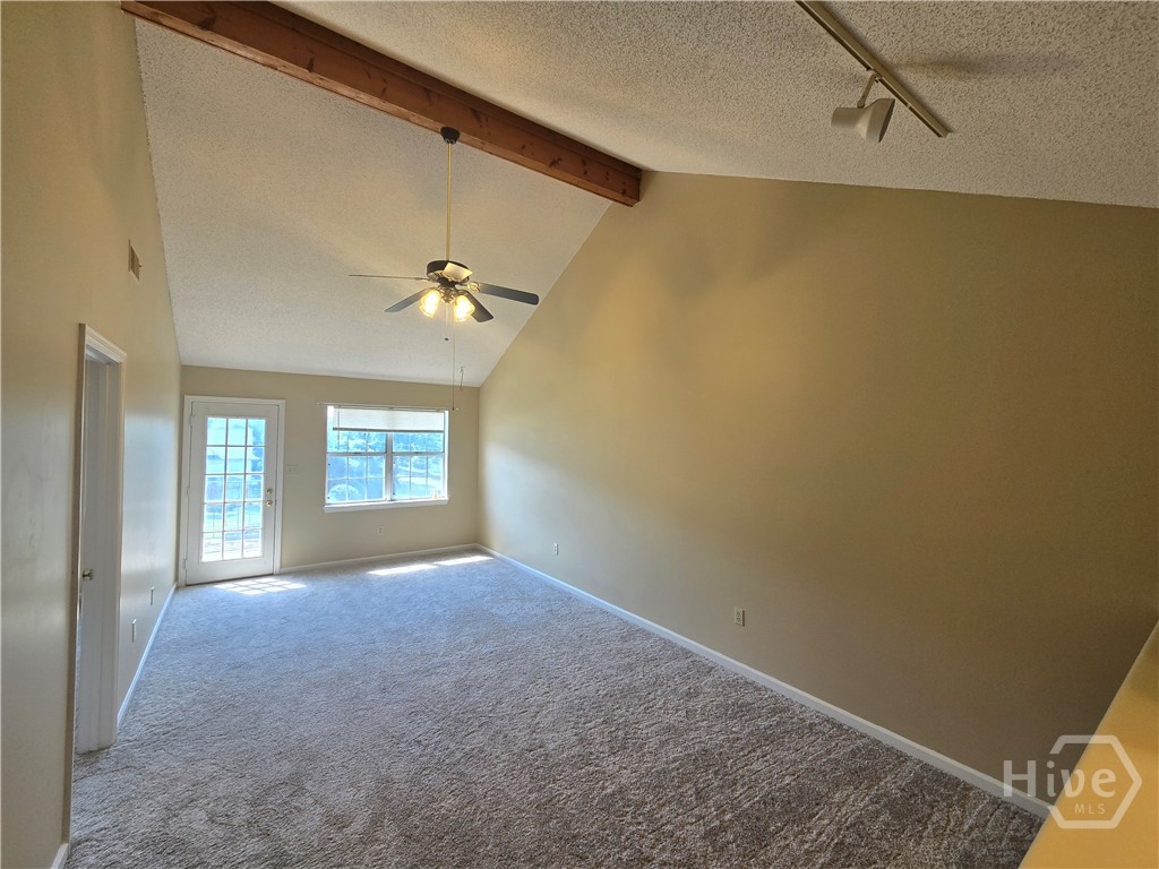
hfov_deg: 106.2
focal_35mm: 13
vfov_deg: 89.9
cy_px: 434
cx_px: 580
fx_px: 435
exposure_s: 1/120
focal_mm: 2.2
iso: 80
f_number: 2.2
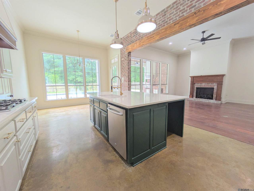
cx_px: 127
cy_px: 96
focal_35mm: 14
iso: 96
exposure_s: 1/120
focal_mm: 1.83
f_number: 2.2
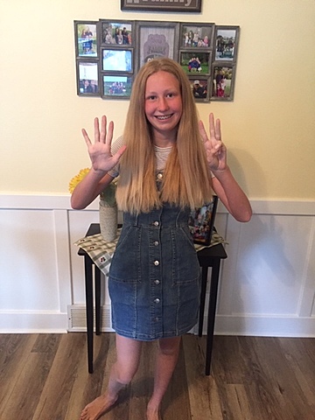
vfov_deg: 61.7
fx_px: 352
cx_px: 158
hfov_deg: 48.2
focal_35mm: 29
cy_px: 210
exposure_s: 1/15
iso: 250
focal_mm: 4.15
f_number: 2.2
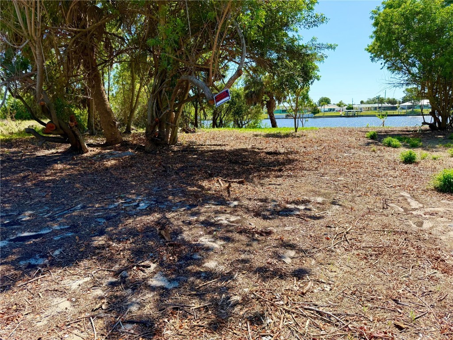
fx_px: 314
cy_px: 170
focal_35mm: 24
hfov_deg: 71.6
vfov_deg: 56.8
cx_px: 226
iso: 100
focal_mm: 6.76
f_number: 1.78
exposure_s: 1/3145
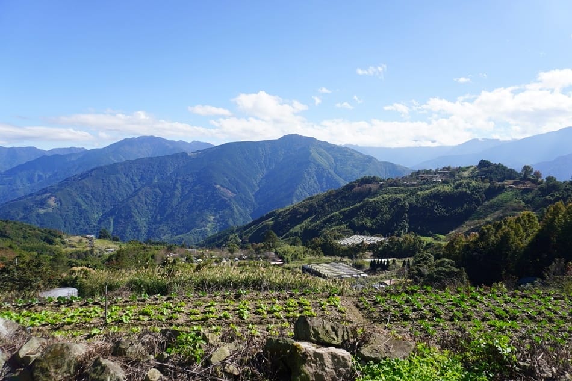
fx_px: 381
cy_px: 190
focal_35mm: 24
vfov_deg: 53.1
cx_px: 286
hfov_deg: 73.8
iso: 100
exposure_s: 1/640
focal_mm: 16
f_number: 5
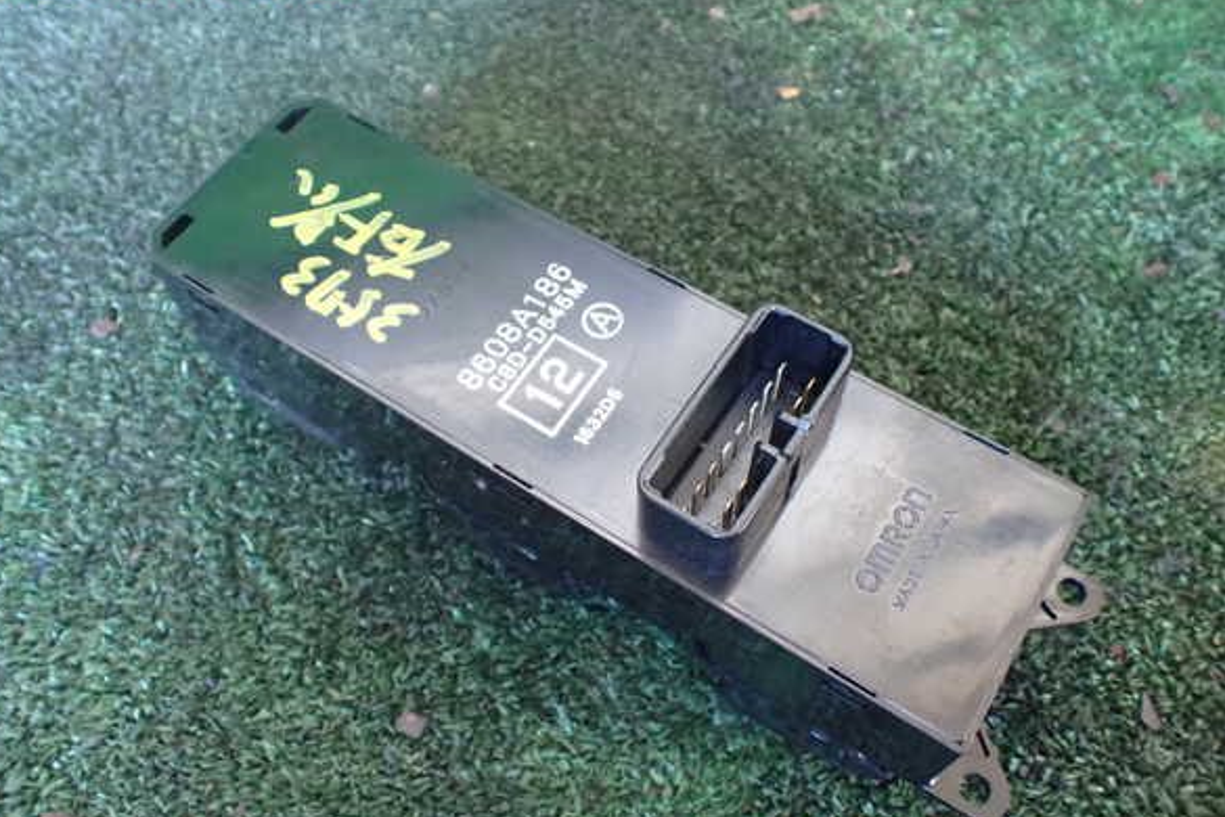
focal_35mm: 32
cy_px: 413
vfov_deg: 41.1
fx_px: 1089
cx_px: 599
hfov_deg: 58.7
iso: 1250
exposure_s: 1/30
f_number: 2.3
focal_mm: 5.4
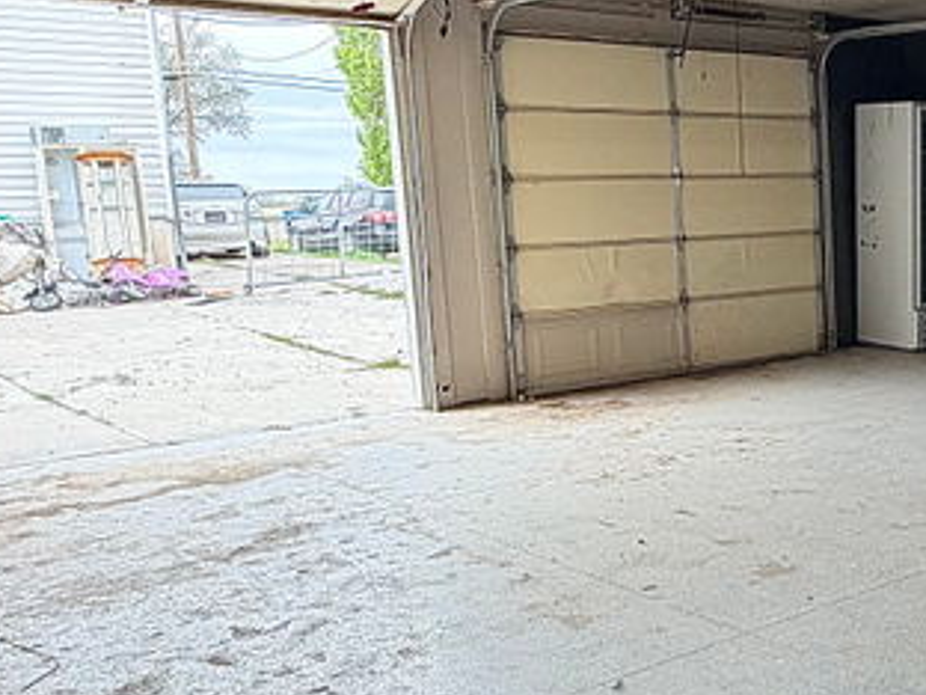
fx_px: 1231
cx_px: 956
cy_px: 377
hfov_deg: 36.5
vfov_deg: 31.5
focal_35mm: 46
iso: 50
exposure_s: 1/134
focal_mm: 2.22
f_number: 2.2
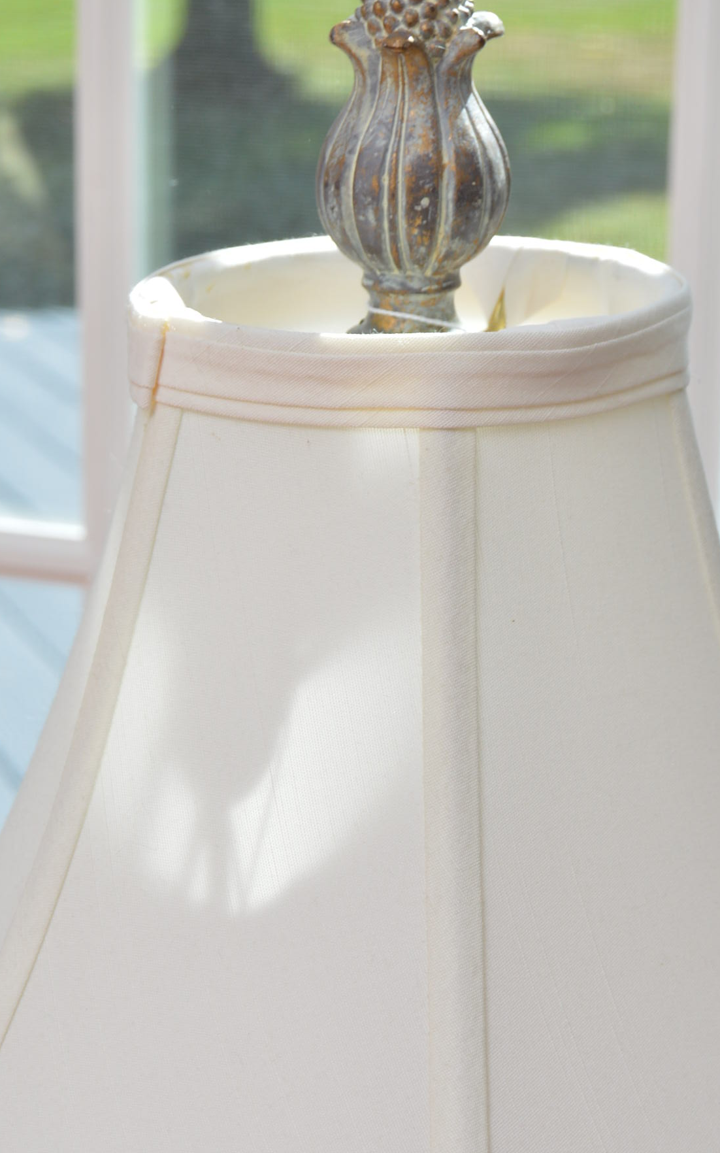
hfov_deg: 13.2
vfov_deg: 20.9
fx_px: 3109
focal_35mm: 99
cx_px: 409
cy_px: 813
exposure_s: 1/100
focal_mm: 38
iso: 200
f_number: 7.1
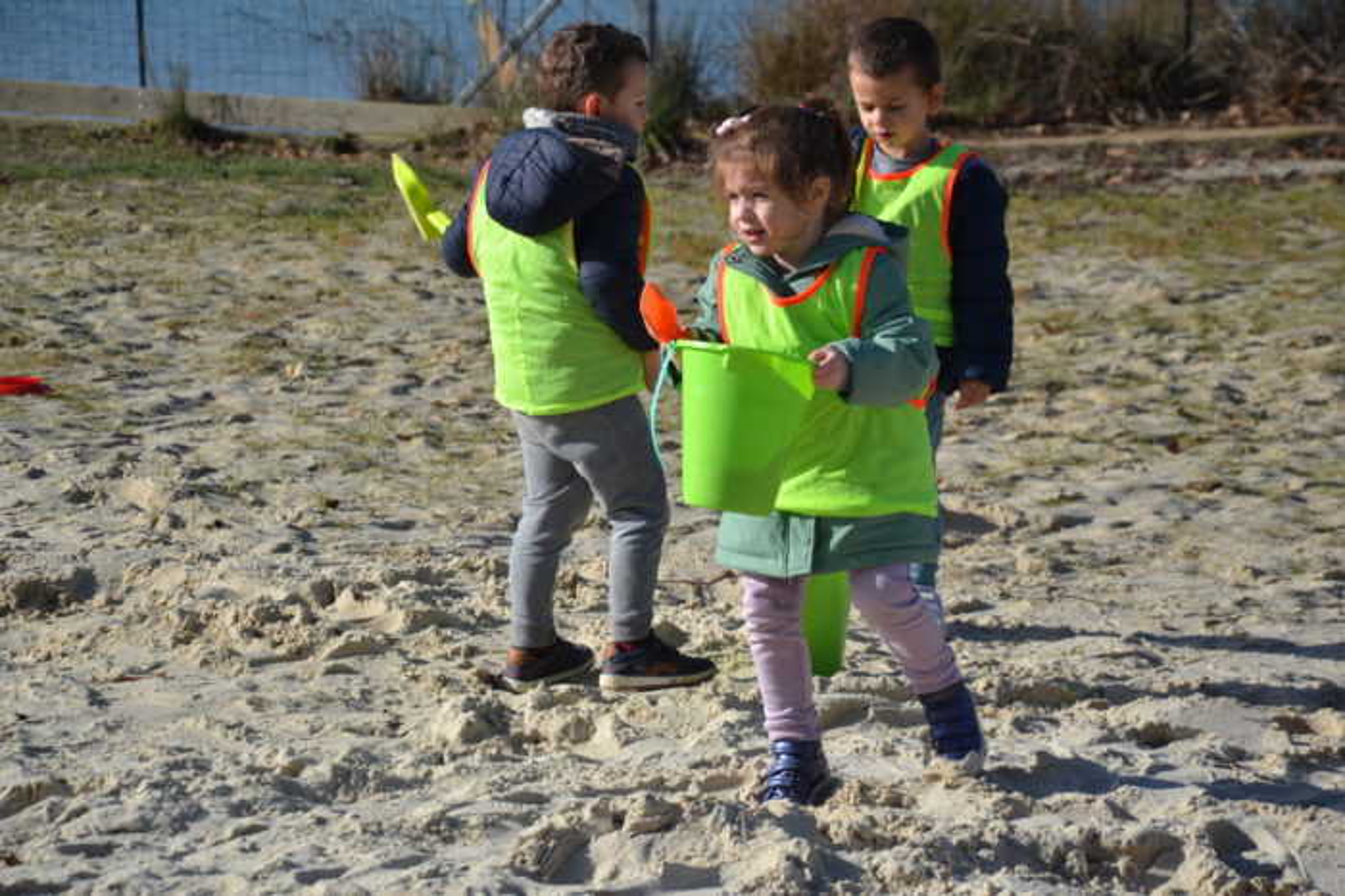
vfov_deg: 9.9
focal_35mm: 138
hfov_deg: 14.9
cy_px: 448
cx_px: 672
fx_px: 5153
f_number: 5.6
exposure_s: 1/500
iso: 100
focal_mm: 92
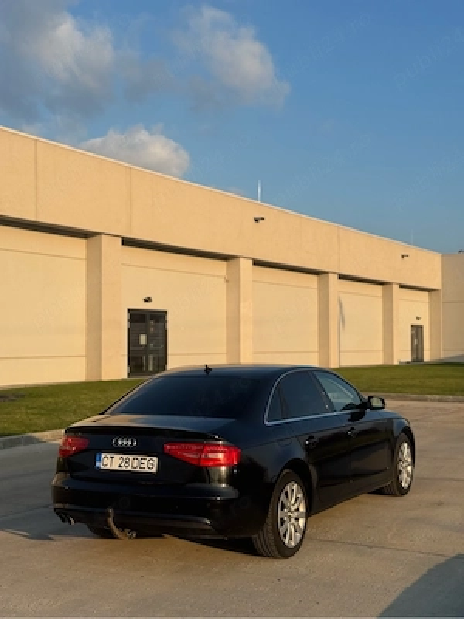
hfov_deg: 30.3
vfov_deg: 39.7
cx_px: 232
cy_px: 310
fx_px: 858
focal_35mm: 48
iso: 64
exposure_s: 1/3610
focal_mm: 6.76
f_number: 1.78
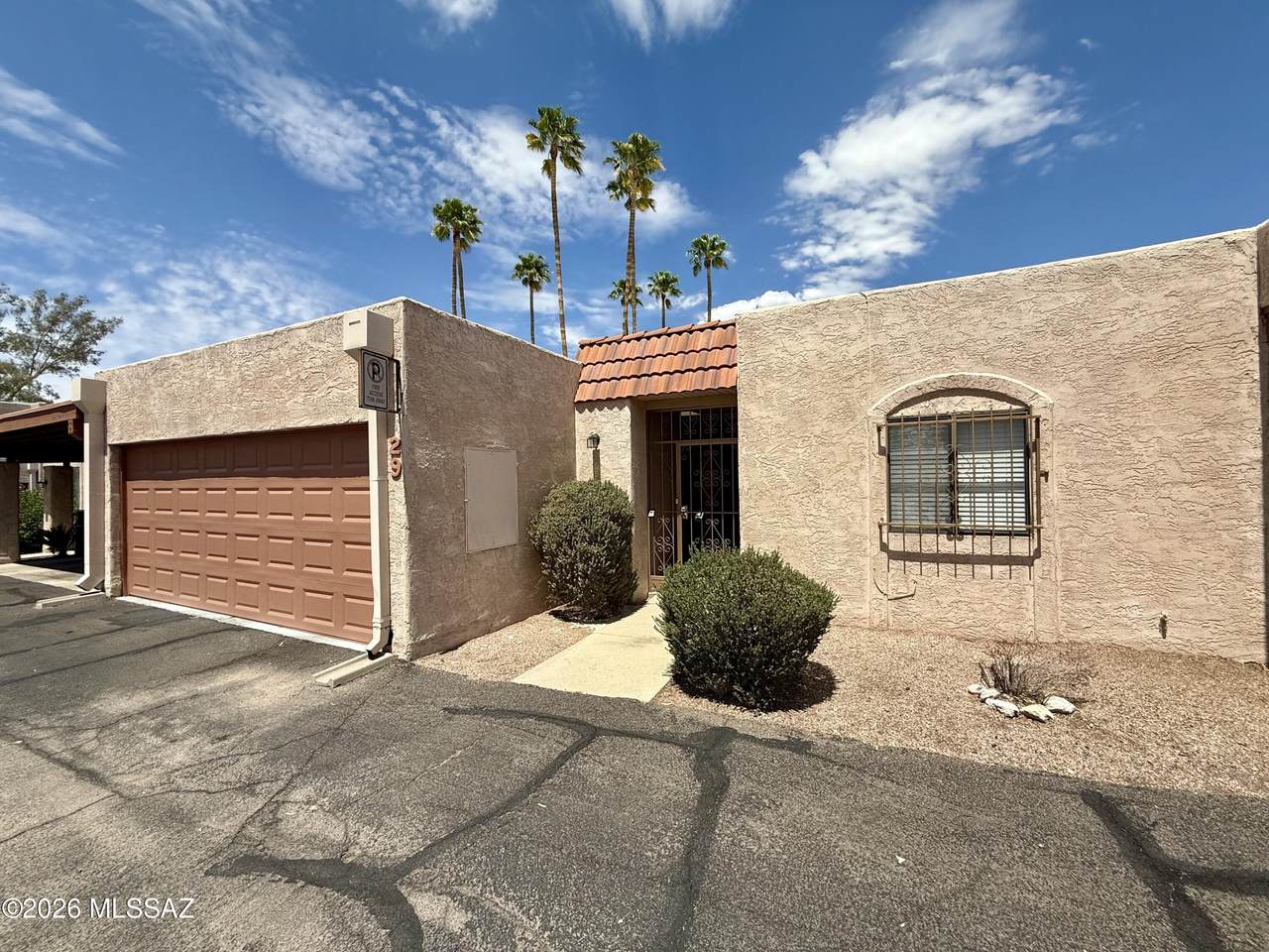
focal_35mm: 14
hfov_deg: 102.1
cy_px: 476
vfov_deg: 85.7
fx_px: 513
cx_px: 634
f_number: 2.2
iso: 50
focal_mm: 2.22
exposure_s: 1/2410
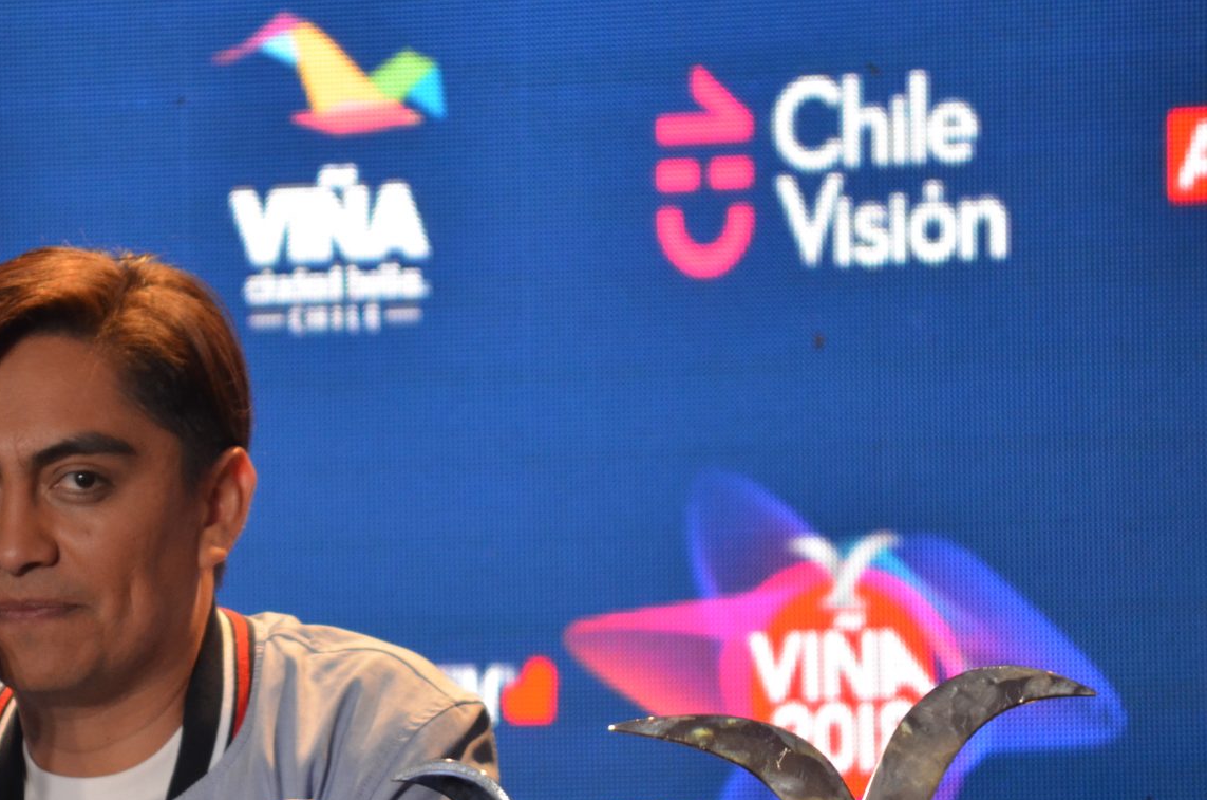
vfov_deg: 3.2
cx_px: 162
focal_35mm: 430
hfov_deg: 4.8
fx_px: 14387
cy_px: 597
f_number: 5.3
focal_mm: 160
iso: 800
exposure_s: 1/60
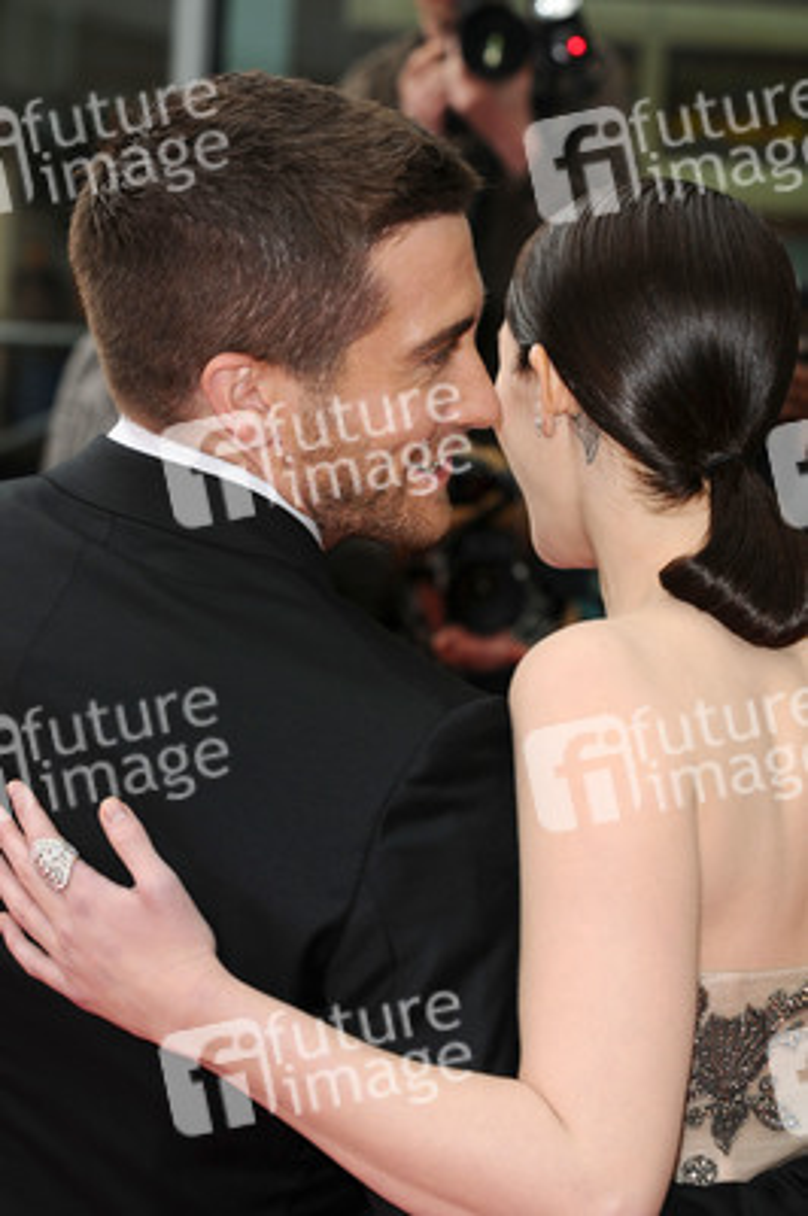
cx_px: 404
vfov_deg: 17.1
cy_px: 608
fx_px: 4047
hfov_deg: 11.4
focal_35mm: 120
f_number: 5.6
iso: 200
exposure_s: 1/200
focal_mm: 80
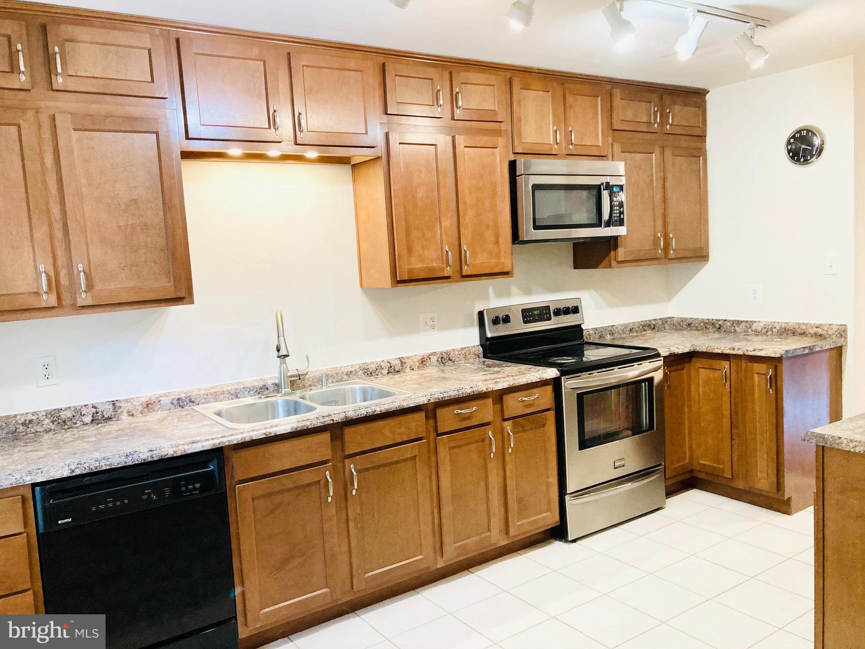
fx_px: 700
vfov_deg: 49.7
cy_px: 324
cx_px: 432
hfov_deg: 63.4
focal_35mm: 28
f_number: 1.8
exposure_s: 1/60
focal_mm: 3.99
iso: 200
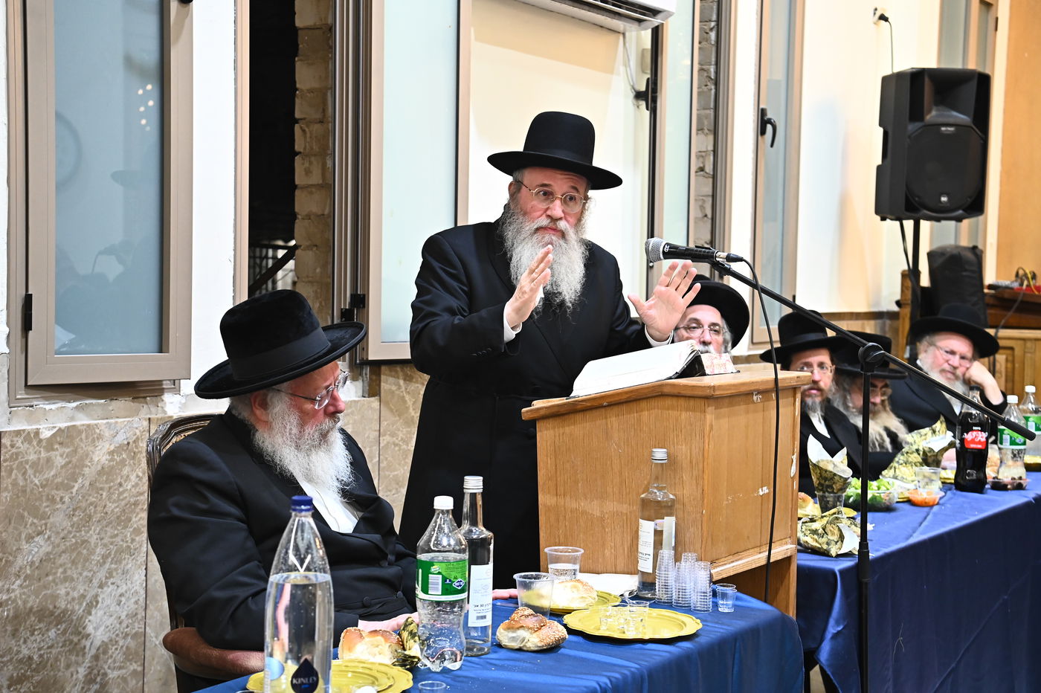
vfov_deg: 24.6
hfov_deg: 36.3
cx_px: 520
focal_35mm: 55
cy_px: 346
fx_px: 1590
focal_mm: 55
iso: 2500
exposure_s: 1/160
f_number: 5
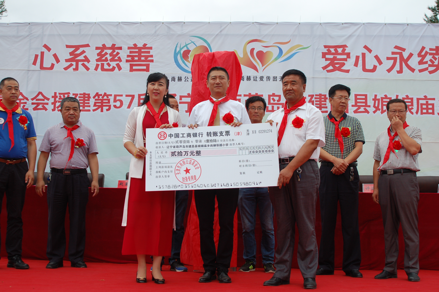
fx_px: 1919
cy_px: 146
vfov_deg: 8.7
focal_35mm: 158
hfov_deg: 13.1
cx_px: 220
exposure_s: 1/500
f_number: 5.6
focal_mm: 105
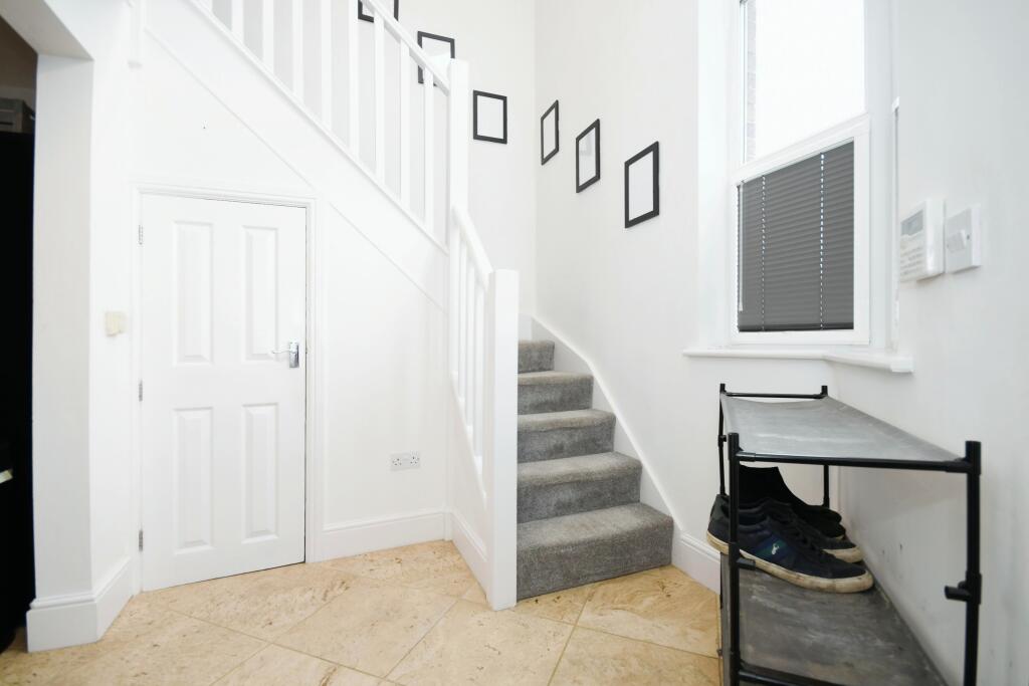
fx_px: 429
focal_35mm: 15
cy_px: 343
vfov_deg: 77.3
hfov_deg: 100.4
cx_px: 514
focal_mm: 10
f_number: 8
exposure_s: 1/60
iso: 400
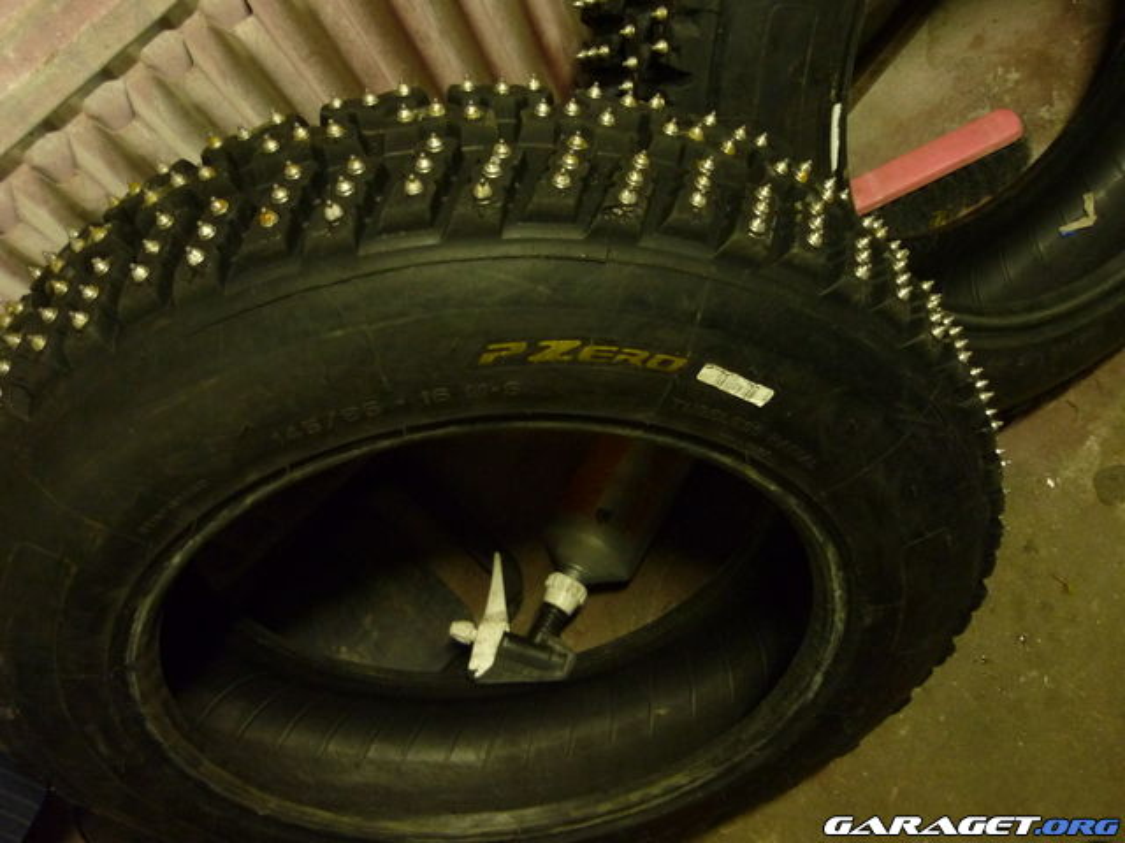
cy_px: 422
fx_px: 1072
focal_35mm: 33
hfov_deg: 55.4
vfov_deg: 42.9
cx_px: 562
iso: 400
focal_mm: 5.5
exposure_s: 1/8
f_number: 2.8
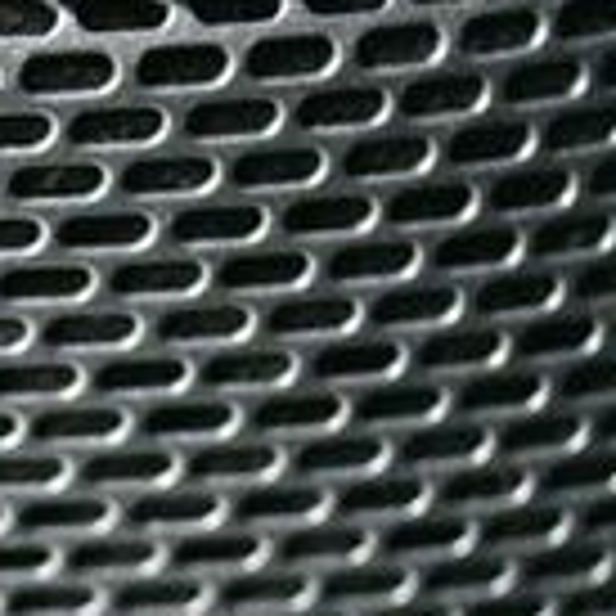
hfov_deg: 9.0
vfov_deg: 9.1
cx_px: -229
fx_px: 3845
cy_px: 625
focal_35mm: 191
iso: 12800
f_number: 4.8
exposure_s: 1/50
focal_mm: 32
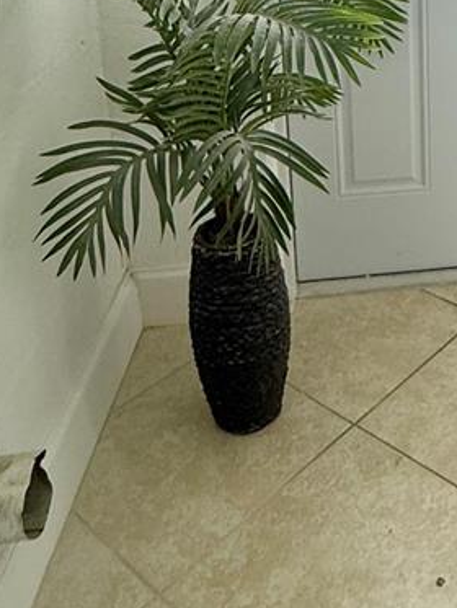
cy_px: 13
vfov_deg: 37.9
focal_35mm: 45
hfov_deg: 29.3
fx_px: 792
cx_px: 491
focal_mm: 2.22
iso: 160
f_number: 2.2
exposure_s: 1/120
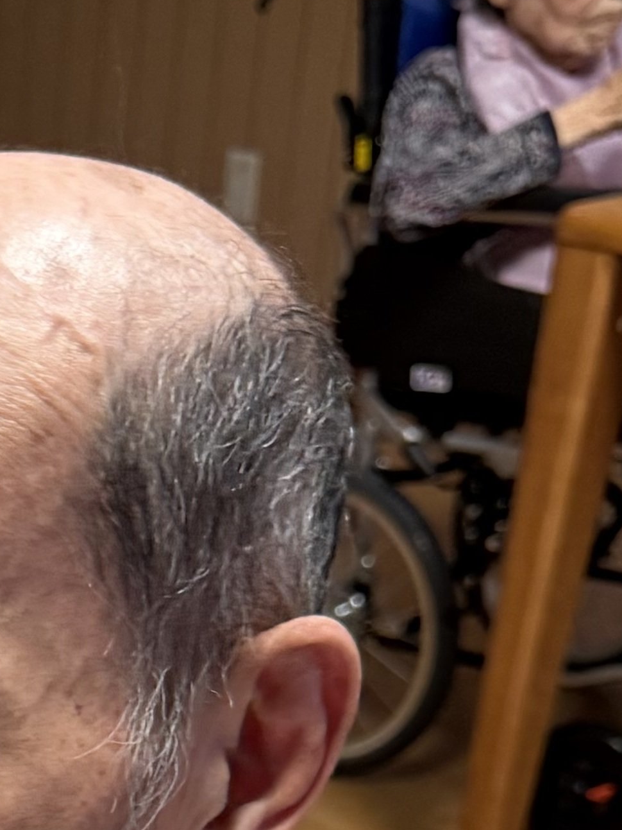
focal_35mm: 106
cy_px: 1280
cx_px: -489
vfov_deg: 16.7
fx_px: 2539
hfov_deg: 12.7
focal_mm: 6.8
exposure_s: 1/50
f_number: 1.8
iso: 250
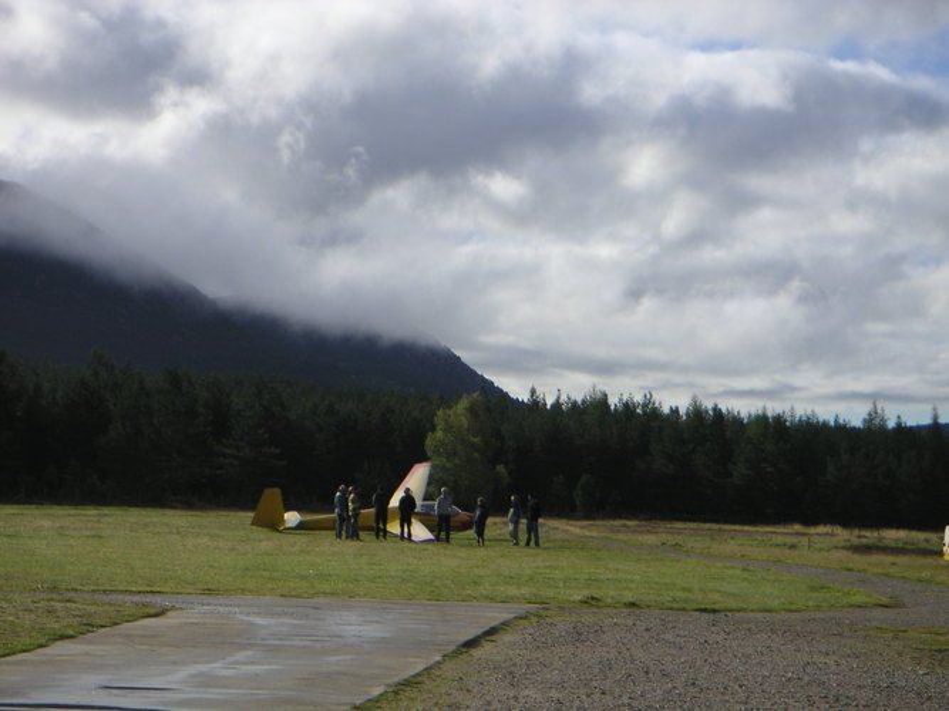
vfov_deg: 13.3
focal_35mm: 111
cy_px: 356
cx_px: 474
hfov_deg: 17.7
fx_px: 3043
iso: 50
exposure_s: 1/180
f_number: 8
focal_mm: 17.1
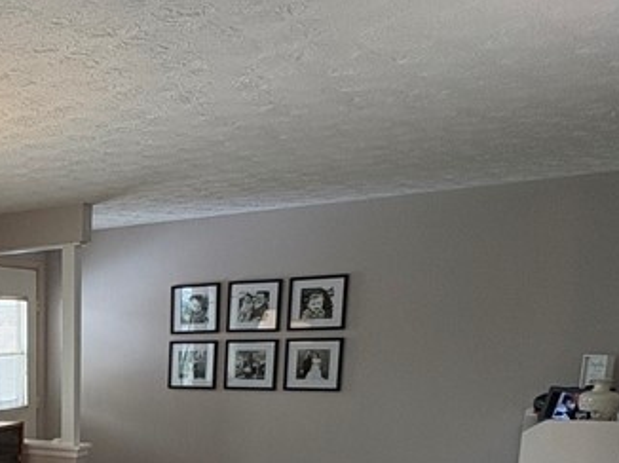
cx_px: -74
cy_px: 484
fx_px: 786
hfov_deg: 36.0
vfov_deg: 30.1
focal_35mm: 44
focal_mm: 2.22
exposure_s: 1/120
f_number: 2.2
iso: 160
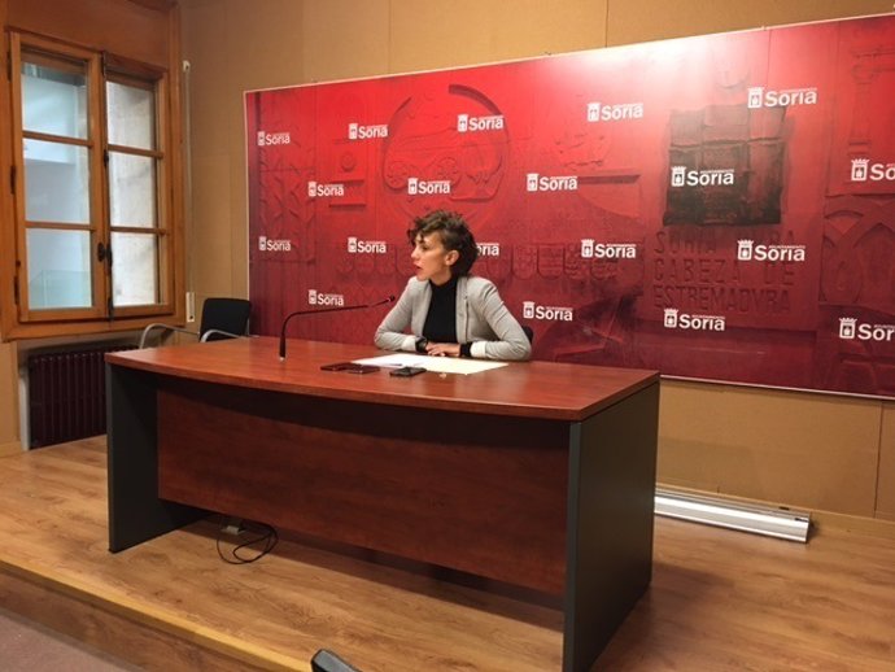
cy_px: 336
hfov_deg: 61.6
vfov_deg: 48.3
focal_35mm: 29
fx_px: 750
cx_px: 448
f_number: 2.2
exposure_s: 1/33
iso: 160
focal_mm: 4.15
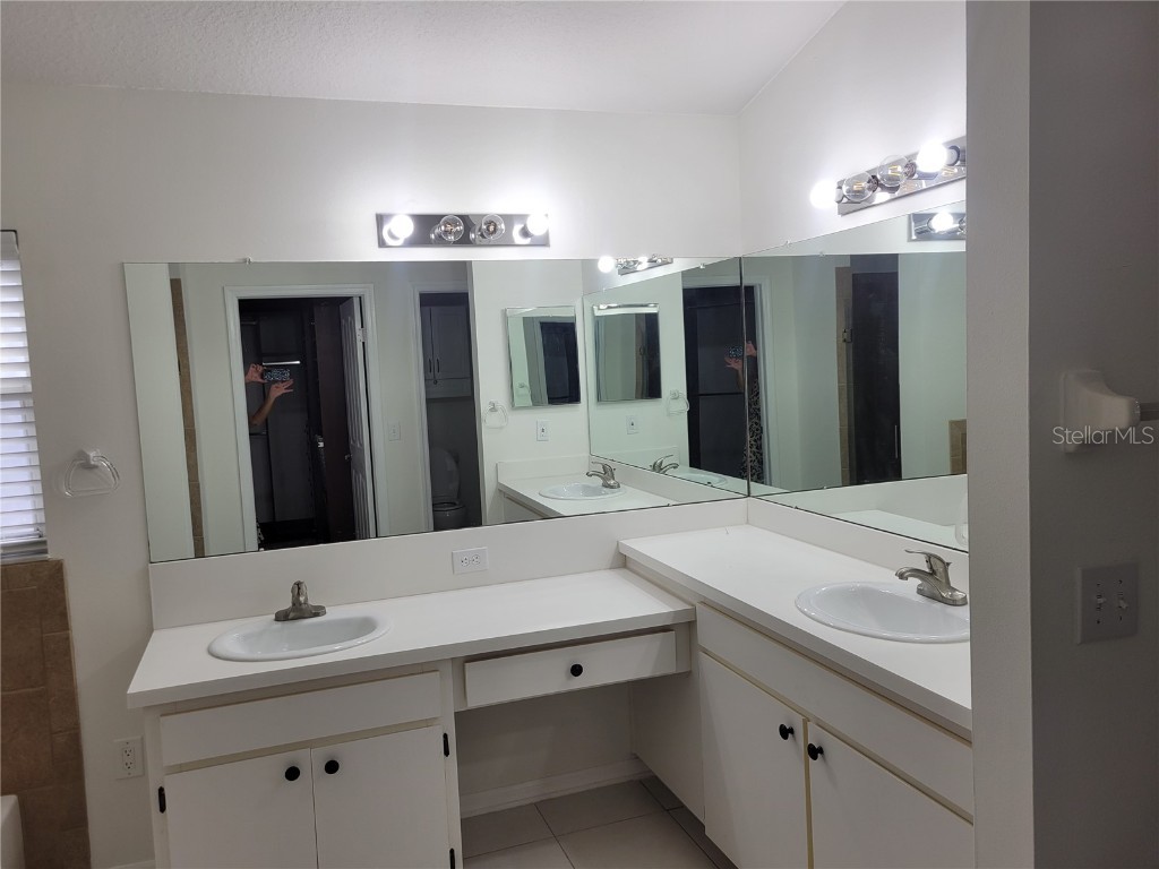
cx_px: 580
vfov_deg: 53.1
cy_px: 434
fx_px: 871
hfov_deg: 67.3
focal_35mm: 26
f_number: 1.8
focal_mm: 5.4
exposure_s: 1/133
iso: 40
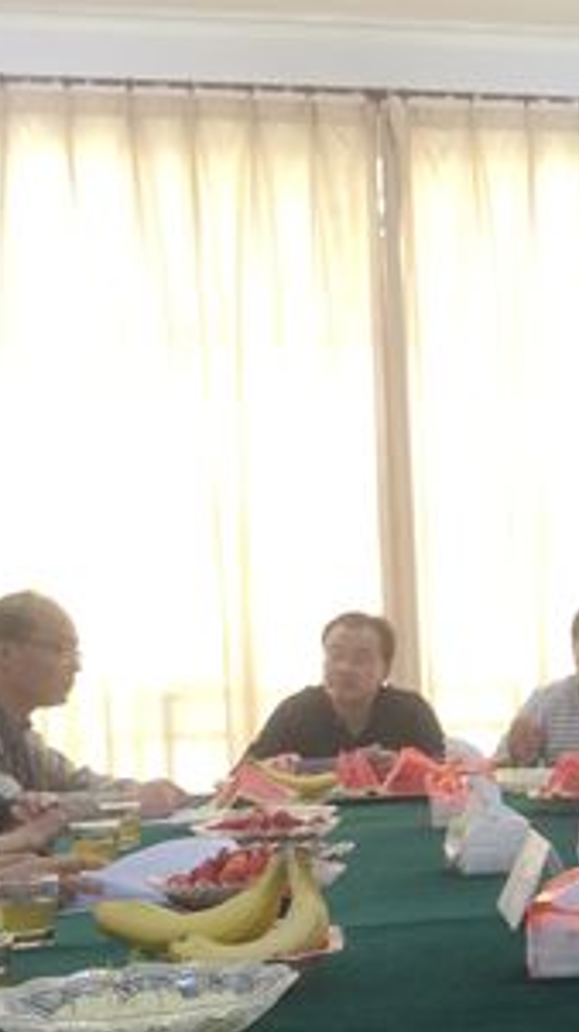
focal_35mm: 63
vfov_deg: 33.1
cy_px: 679
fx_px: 1722
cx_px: 730
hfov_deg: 18.0
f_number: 2.2
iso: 64
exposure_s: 1/33
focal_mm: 4.15
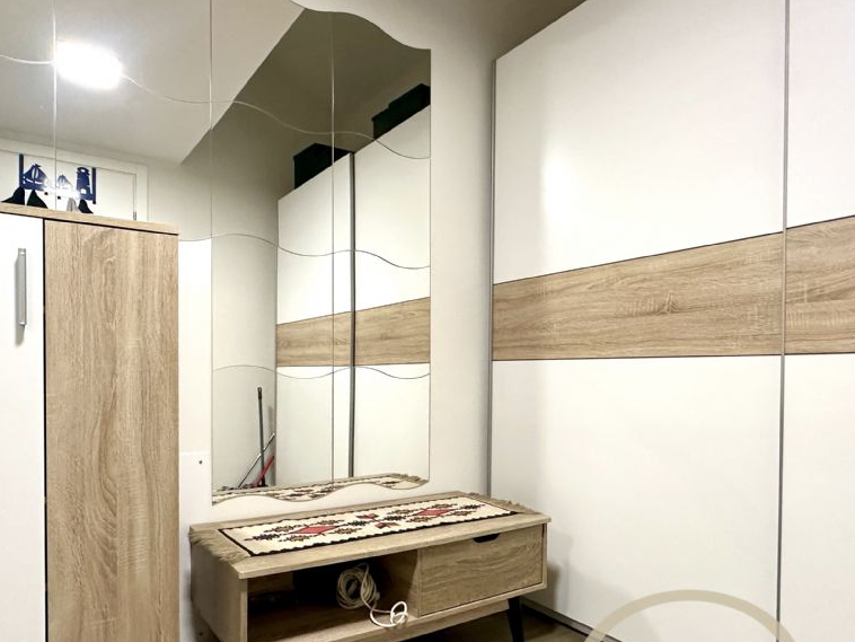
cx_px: 402
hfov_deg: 71.5
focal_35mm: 24
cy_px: 383
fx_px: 593
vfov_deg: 56.4
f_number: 2.2
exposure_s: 1/100
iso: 320
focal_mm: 2.22
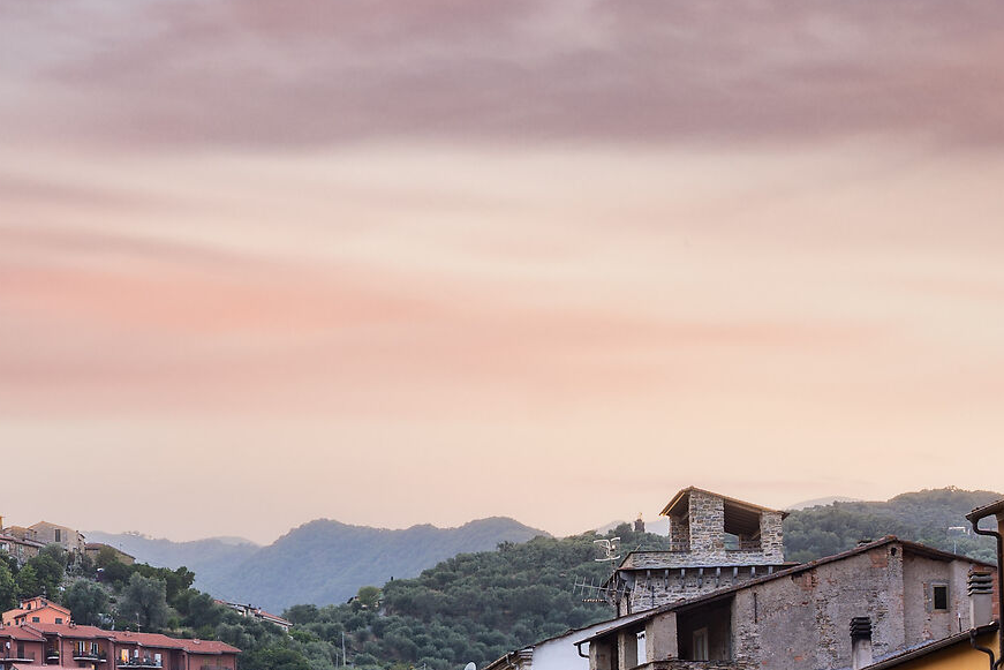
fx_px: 3459
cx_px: 121
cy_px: 780
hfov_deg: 16.3
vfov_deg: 10.9
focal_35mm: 124
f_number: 9
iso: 100
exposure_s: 3.2
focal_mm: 45
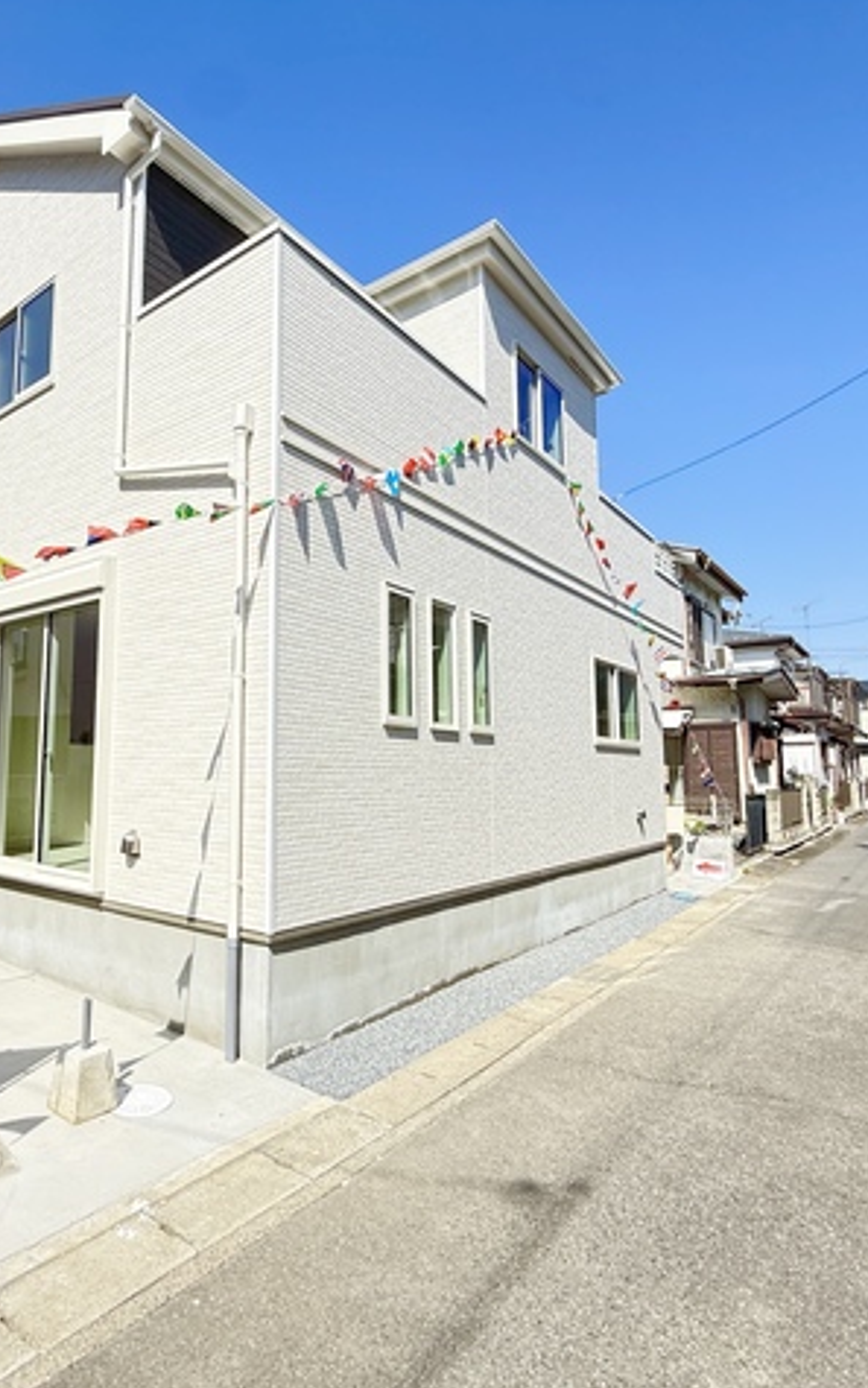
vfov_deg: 85.1
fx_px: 757
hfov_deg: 58.2
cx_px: 281
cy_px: 693
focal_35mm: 20
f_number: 2.2
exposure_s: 1/734
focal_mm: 2.22
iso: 50
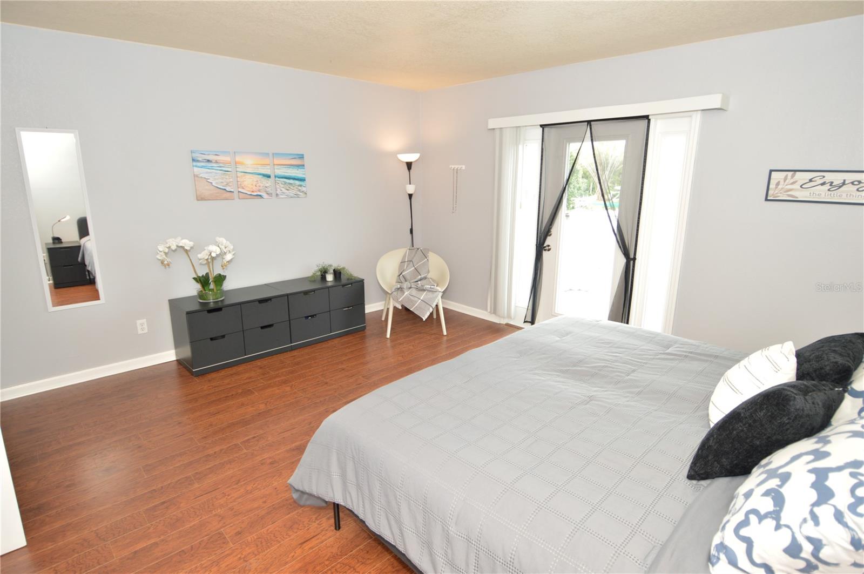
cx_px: 432
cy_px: 287
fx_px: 432
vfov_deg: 67.3
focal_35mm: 18
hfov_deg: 90.1
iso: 400
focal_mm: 12
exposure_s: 1/80
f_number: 4.5
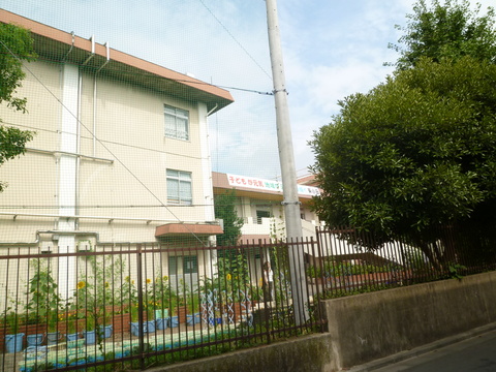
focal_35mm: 25
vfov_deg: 54.9
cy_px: 186
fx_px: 358
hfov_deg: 69.4
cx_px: 248
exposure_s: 1/320
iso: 80
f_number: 4
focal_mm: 4.5
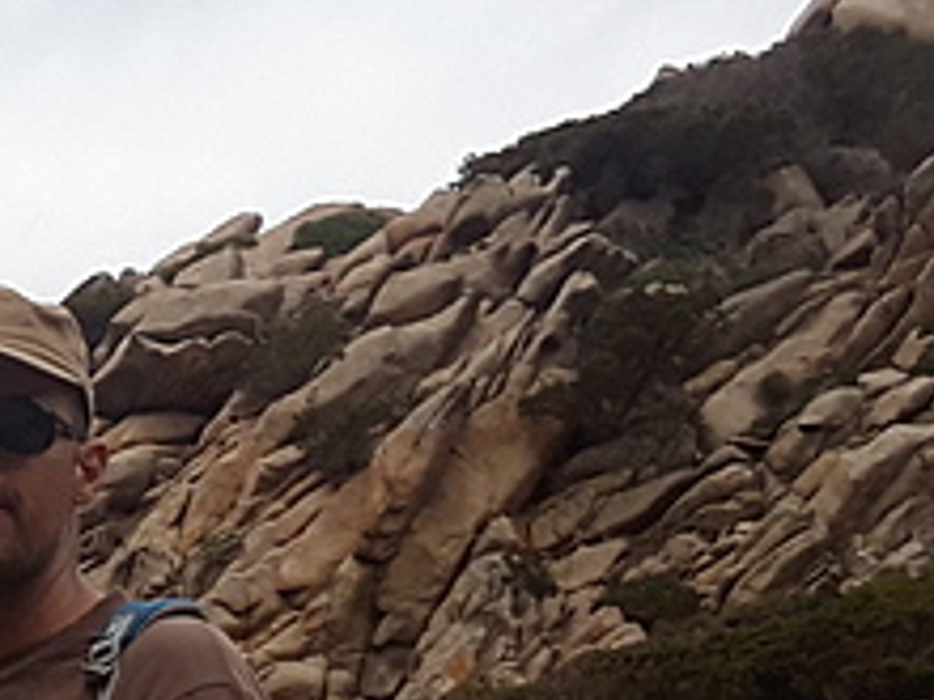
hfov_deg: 26.7
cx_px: -81
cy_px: 581
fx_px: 1808
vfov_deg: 21.6
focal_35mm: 67
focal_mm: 2
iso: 50
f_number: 1.9
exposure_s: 1/1570
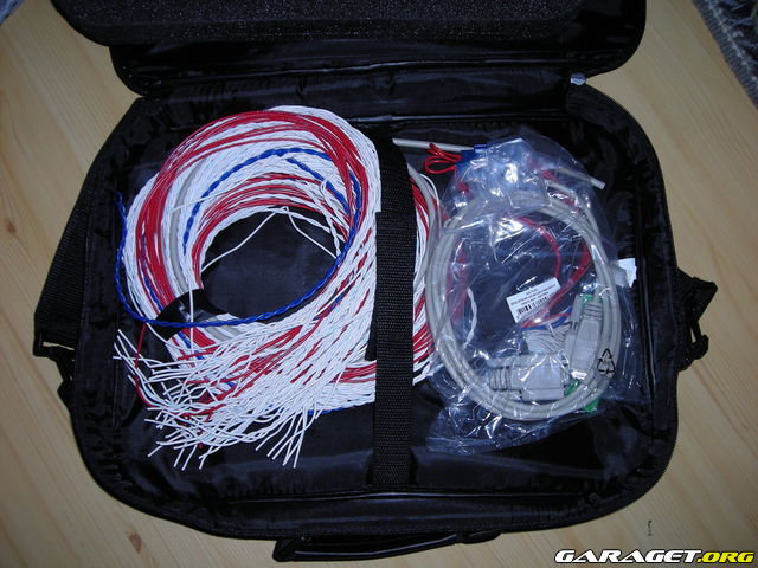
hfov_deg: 49.0
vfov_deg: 37.7
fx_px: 832
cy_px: 284
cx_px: 379
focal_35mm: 38
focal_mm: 6.3
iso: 50
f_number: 3.2
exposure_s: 1/60
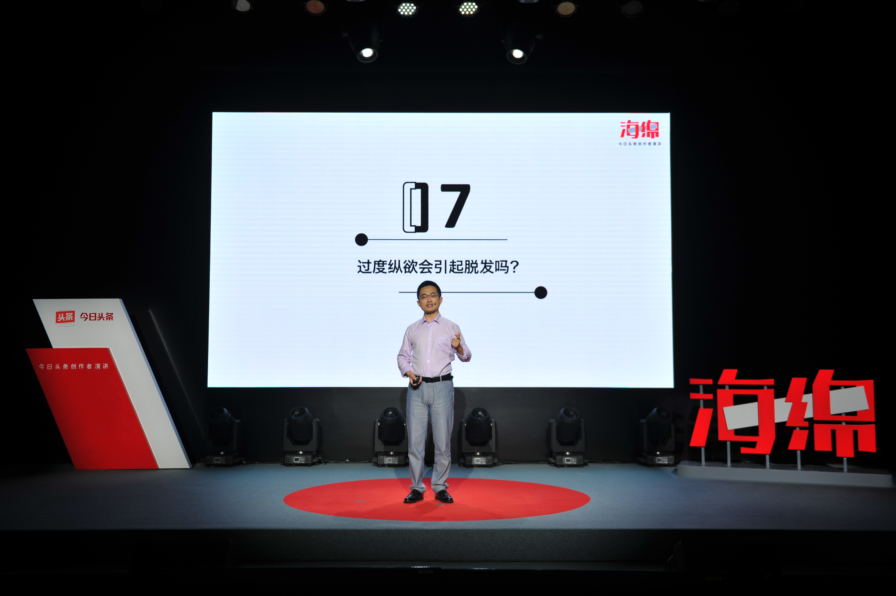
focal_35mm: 38
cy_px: 298
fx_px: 945
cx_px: 448
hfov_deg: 50.7
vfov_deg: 35.0
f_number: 2.8
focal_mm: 38
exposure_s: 1/100
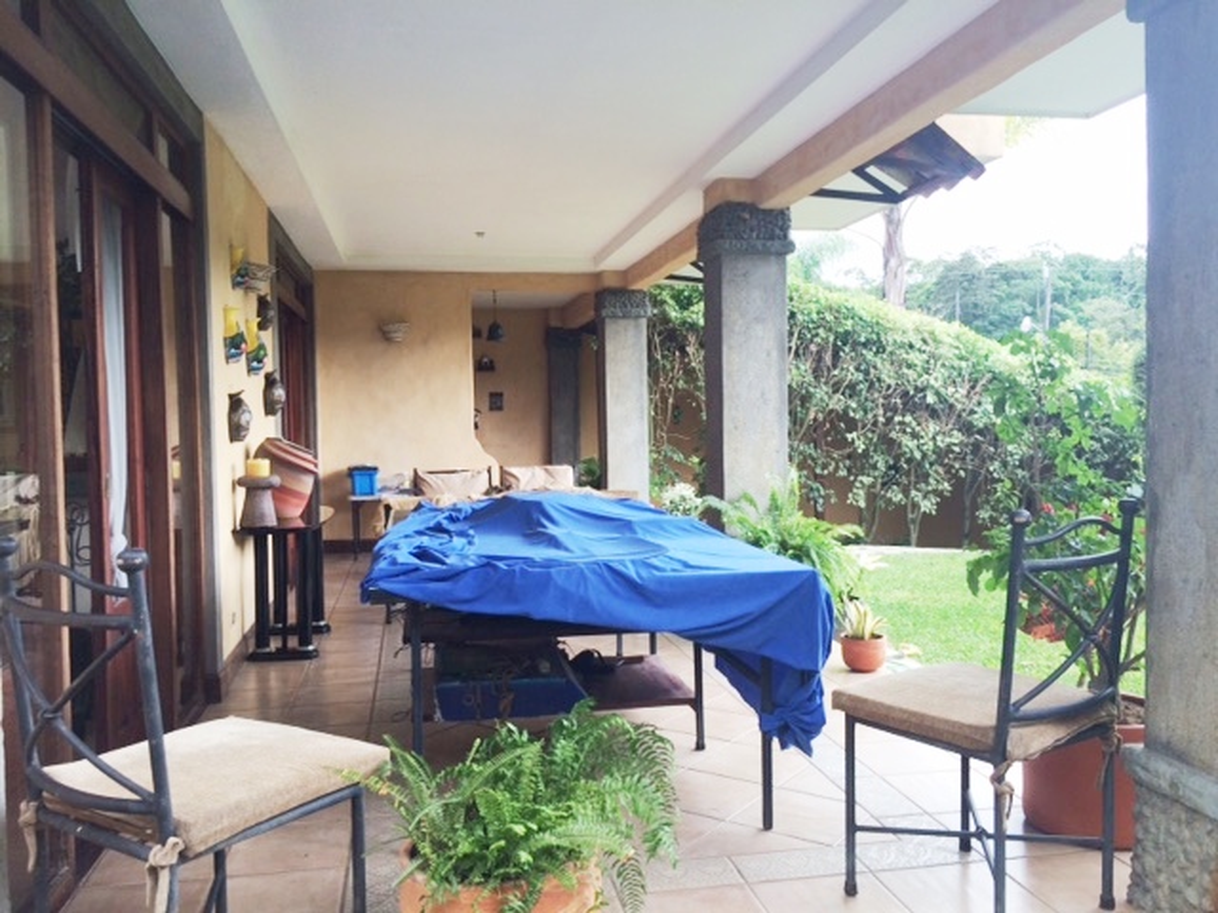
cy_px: 456
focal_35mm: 29
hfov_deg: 61.7
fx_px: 1020
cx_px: 609
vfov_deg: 48.2
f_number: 2.2
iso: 32
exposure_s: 1/144
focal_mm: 4.15
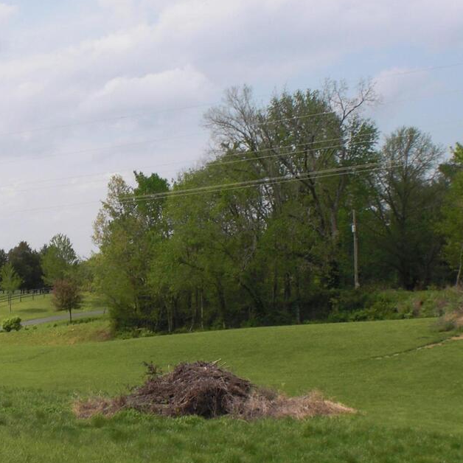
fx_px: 1165
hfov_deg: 22.3
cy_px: 310
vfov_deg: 22.4
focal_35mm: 77
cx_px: 139
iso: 64
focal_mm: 6.3
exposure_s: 1/400
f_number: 5.6
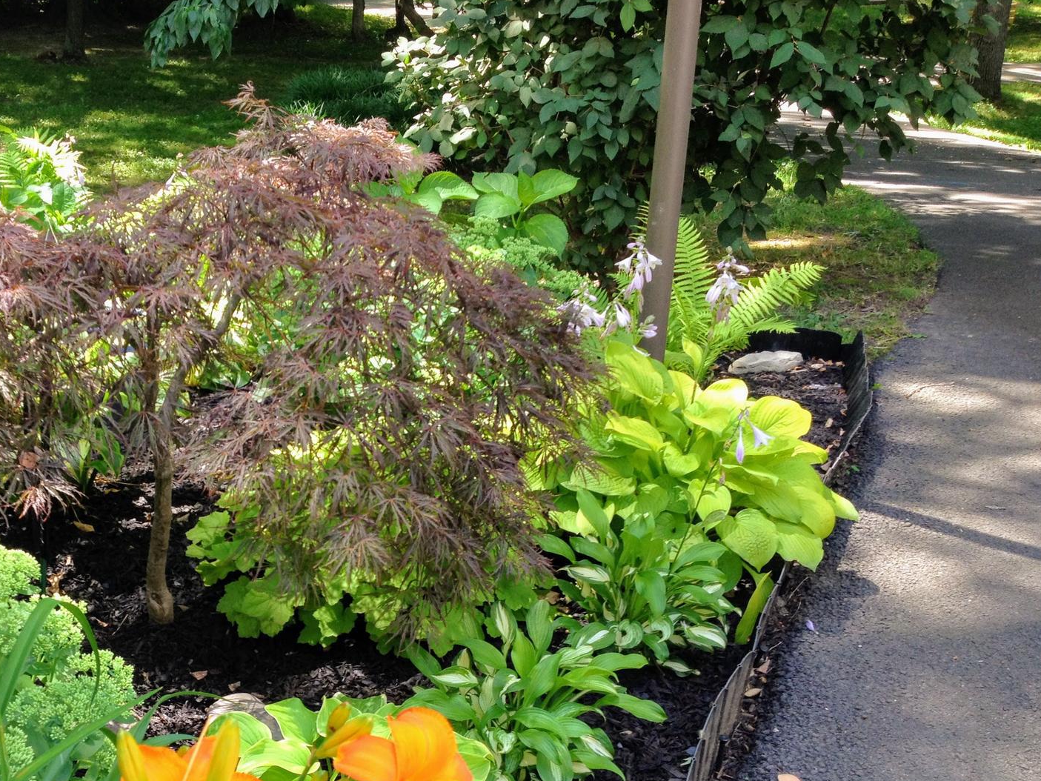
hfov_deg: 36.9
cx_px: 305
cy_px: 562
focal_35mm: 51
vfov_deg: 28.2
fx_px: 1534
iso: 50
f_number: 2.4
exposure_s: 1/147
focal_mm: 4.28
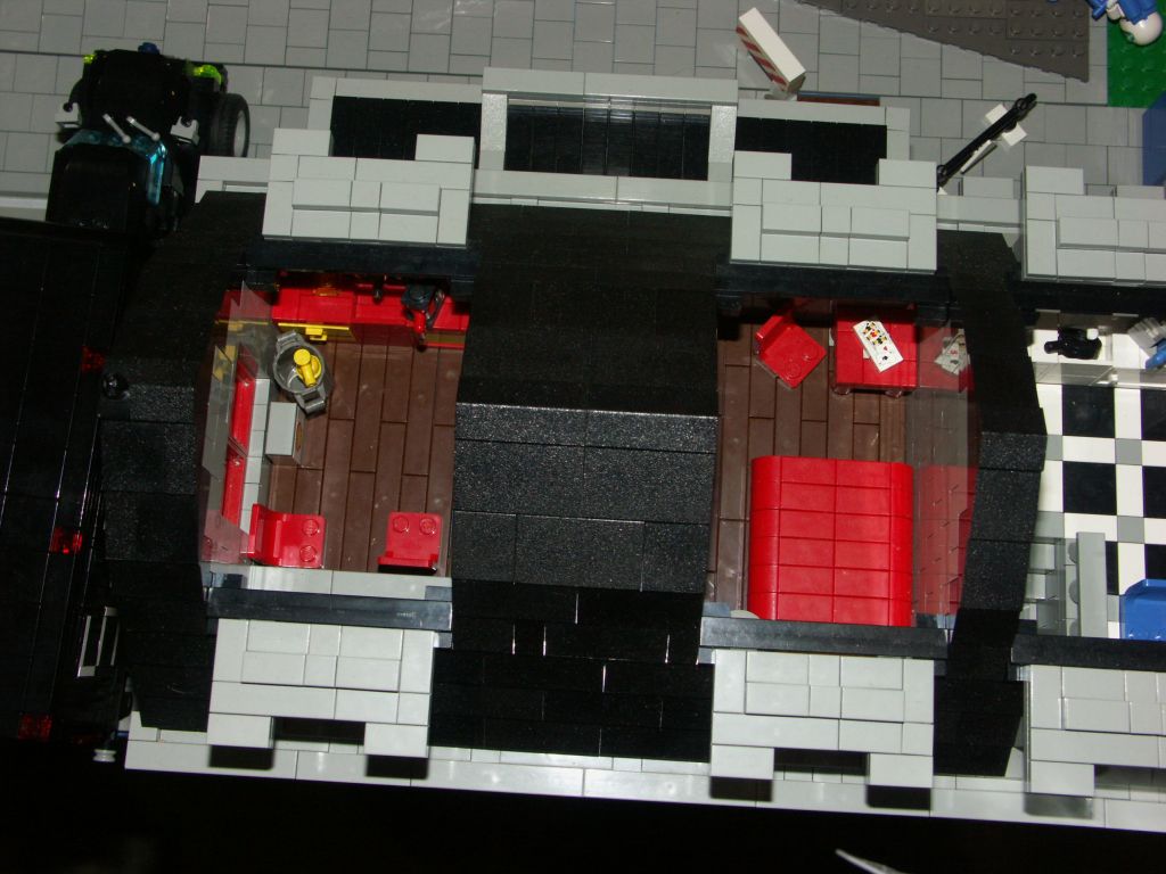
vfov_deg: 32.9
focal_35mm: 44
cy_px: 437
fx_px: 1482
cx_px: 583
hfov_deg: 42.9
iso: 200
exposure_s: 1/50
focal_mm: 11.23
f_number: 5.6
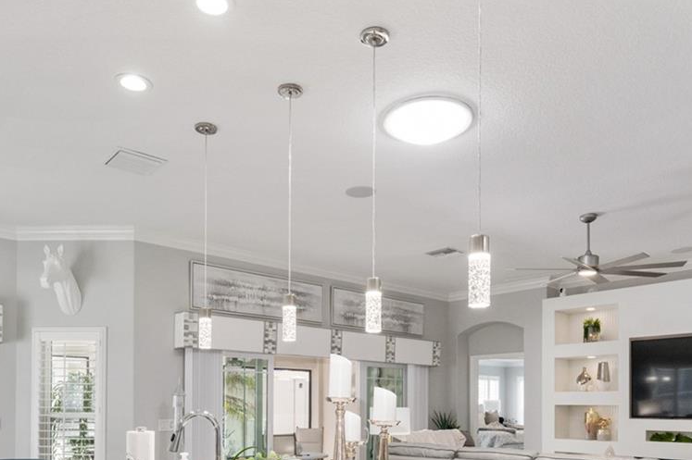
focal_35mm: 30
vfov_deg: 40.7
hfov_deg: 61.9
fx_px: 576
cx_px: 333
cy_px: 403
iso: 500
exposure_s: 1/60
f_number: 8
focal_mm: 14
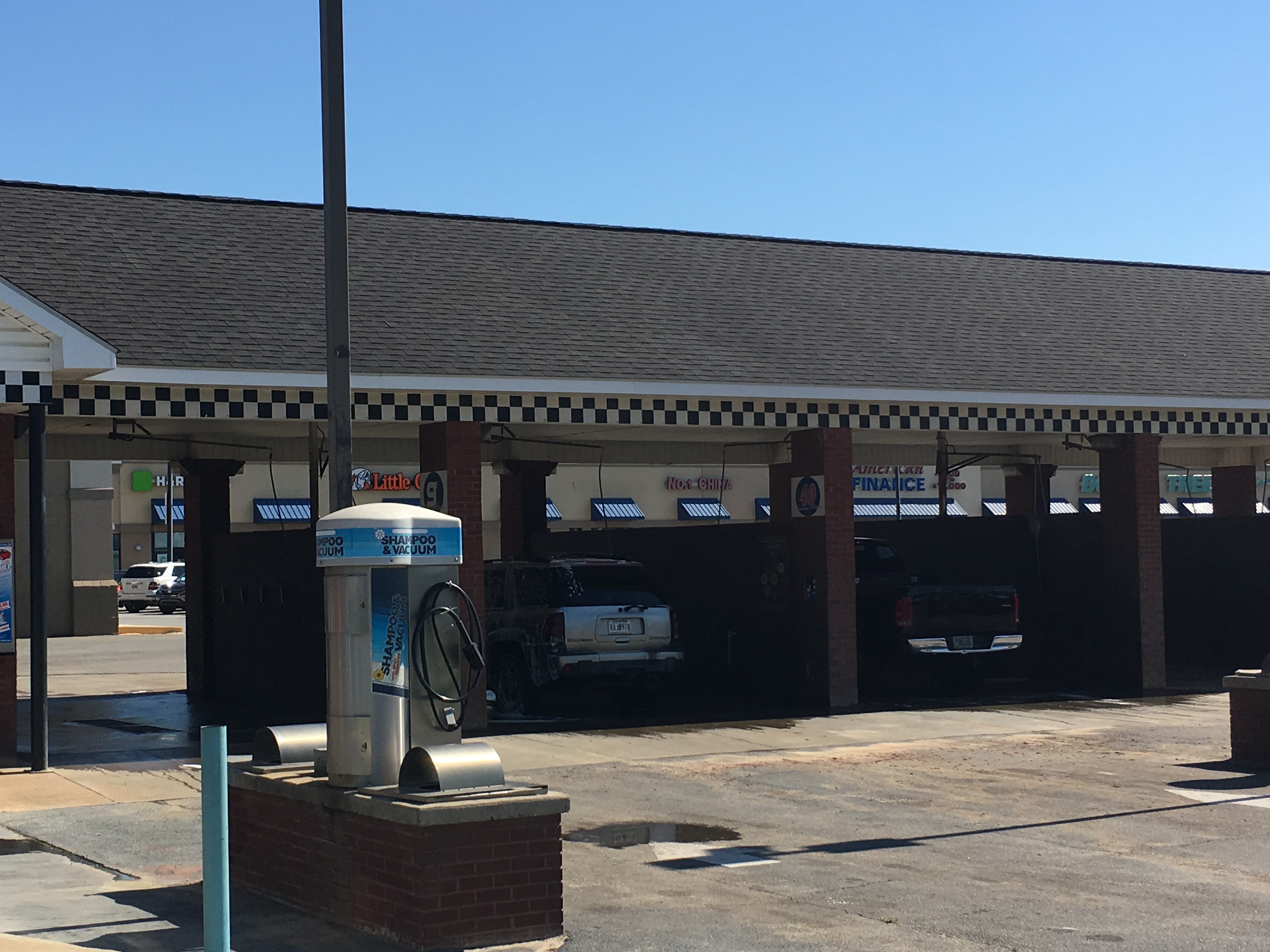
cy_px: 524
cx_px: 475
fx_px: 2018
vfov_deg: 26.5
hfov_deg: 34.8
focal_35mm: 55
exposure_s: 1/1789
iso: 25
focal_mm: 4.15
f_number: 2.2
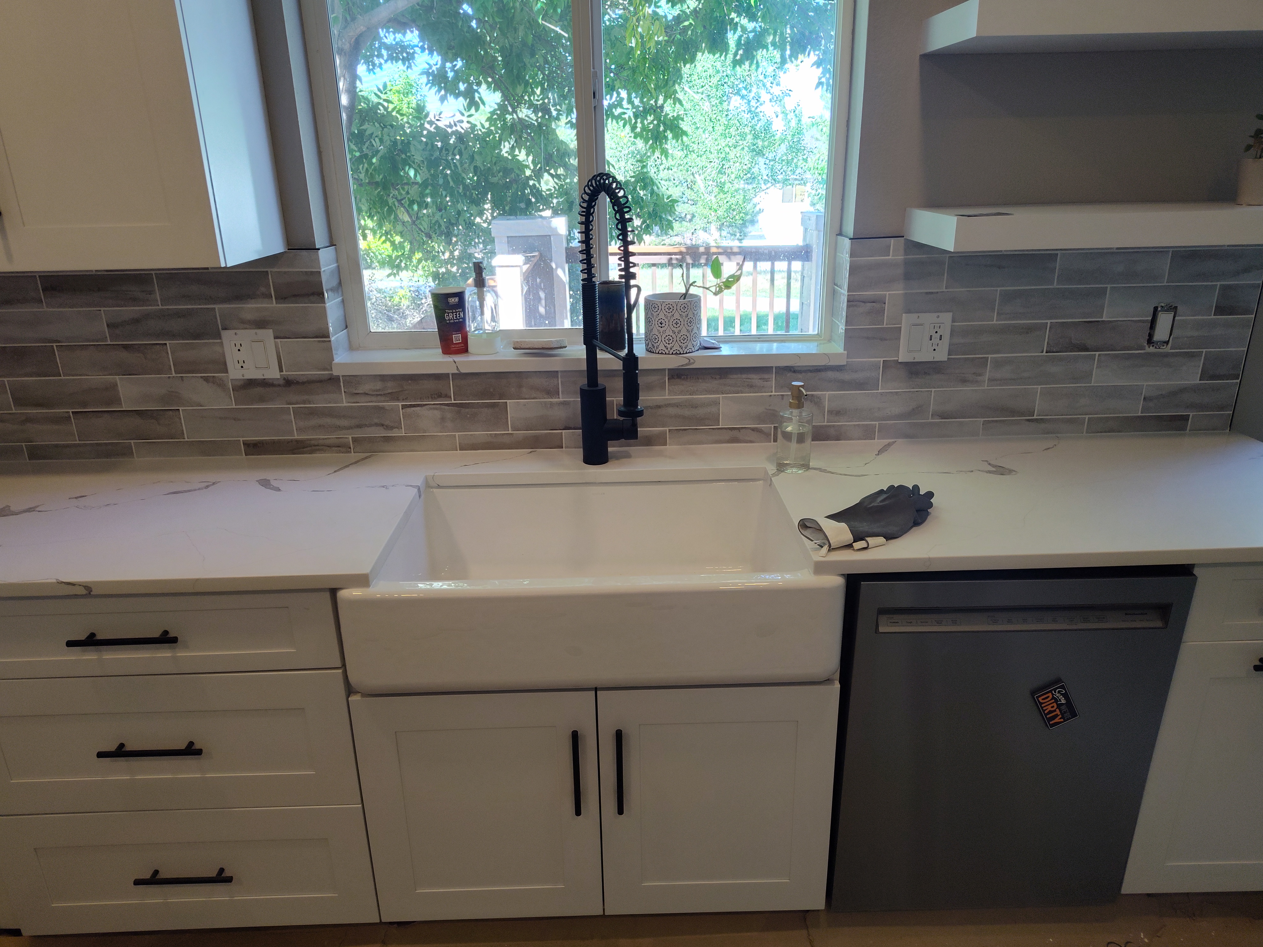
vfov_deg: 58.9
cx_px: 632
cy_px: 474
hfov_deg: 73.9
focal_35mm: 23
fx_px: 839
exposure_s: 1/120
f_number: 1.8
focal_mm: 5.56
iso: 314
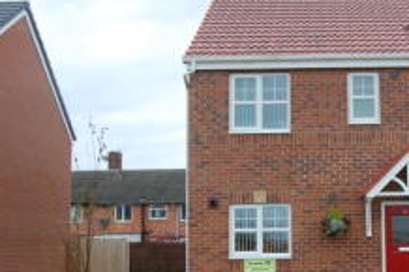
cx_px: 345
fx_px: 670
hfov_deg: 32.7
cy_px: 181
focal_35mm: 59
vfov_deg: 22.9
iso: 400
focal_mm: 18
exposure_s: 1/125
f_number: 5.6
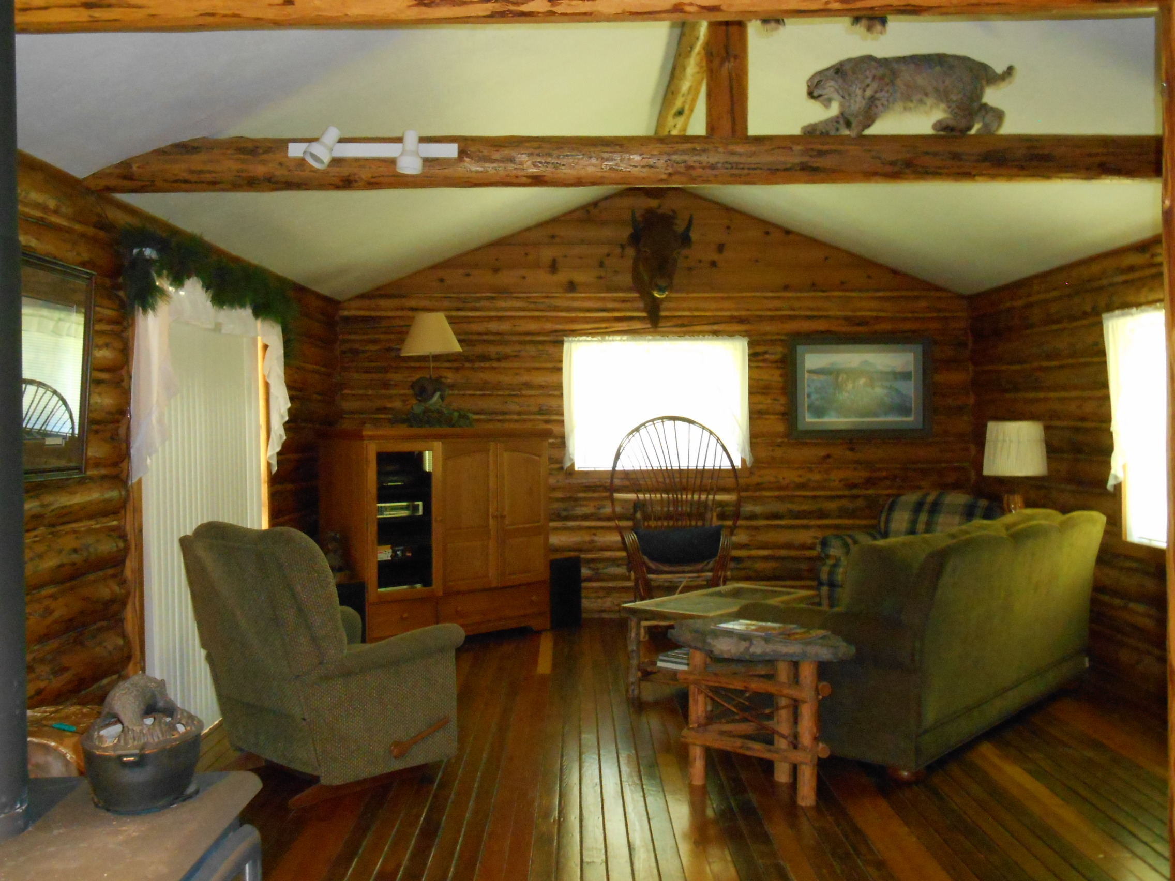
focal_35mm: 35
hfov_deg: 52.6
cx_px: 588
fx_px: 1188
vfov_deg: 40.7
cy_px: 440
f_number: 3.7
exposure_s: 1/8
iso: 800
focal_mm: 6.3
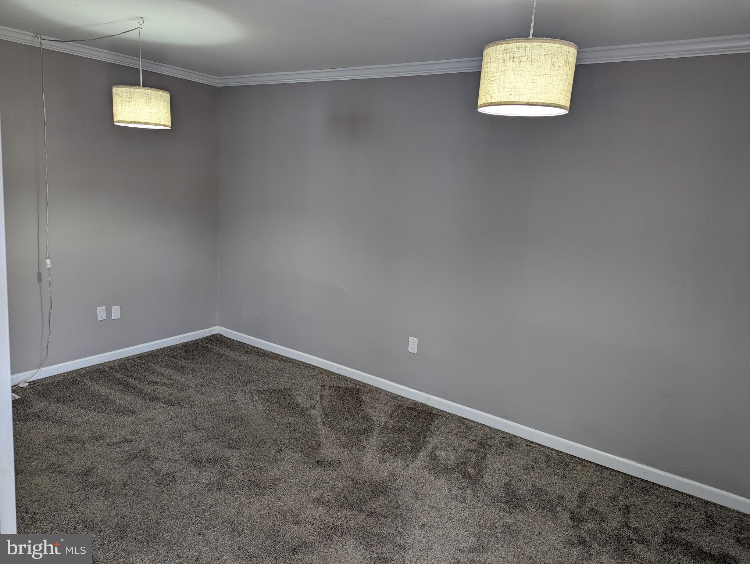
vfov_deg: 56.9
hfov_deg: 71.5
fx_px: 521
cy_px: 282
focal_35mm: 24
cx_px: 375
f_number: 1.85
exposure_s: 1/24
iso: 31
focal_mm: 6.81
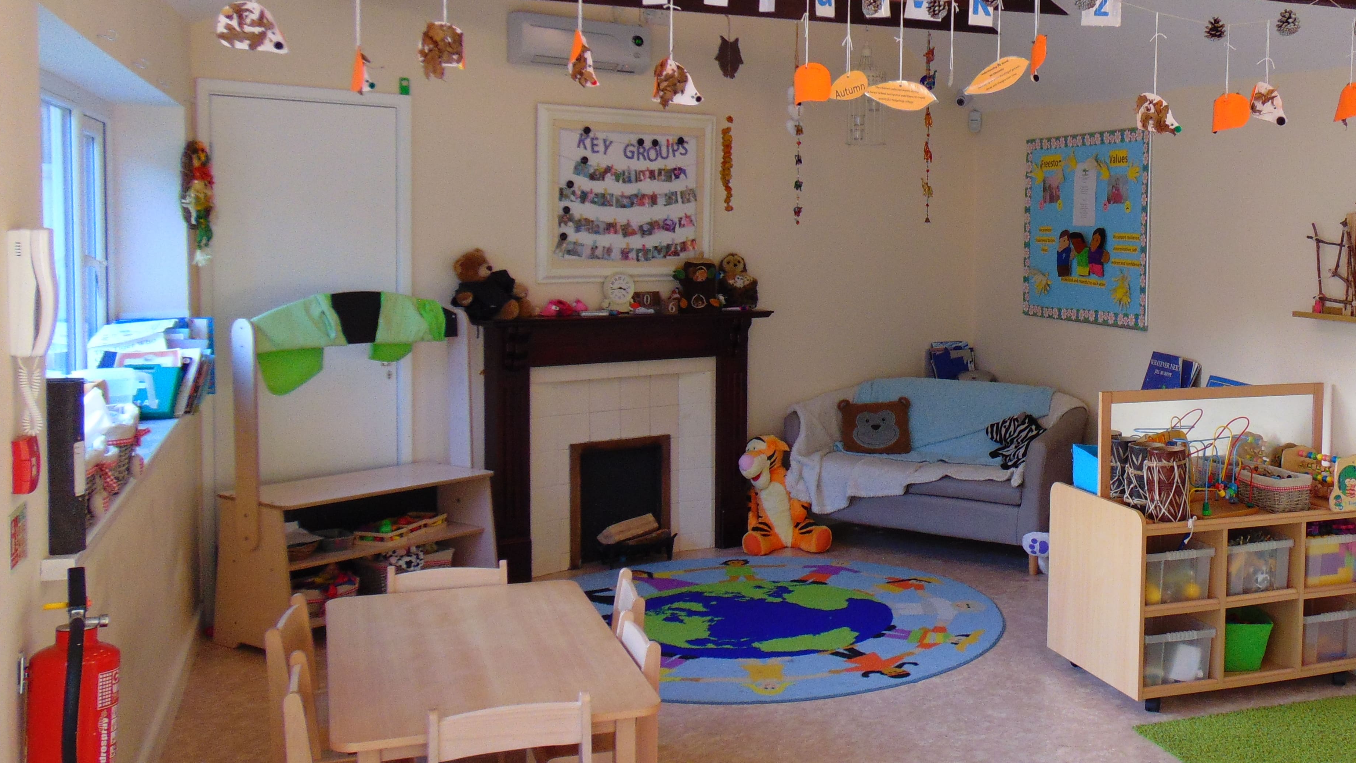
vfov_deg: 31.1
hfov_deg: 51.5
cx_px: 935
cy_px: 321
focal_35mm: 38
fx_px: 1366
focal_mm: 4.5
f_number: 3
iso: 100
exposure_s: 1/30
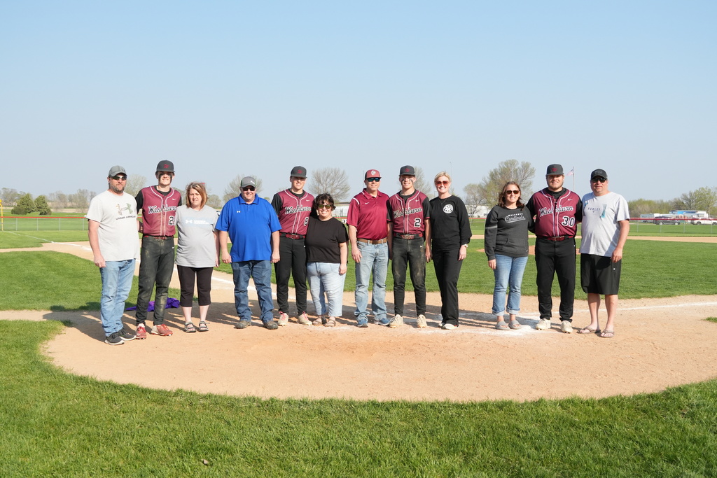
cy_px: 239
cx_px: 358
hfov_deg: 49.5
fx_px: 777
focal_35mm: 39
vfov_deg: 34.2
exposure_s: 1/1600
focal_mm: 26
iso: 640
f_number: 6.3
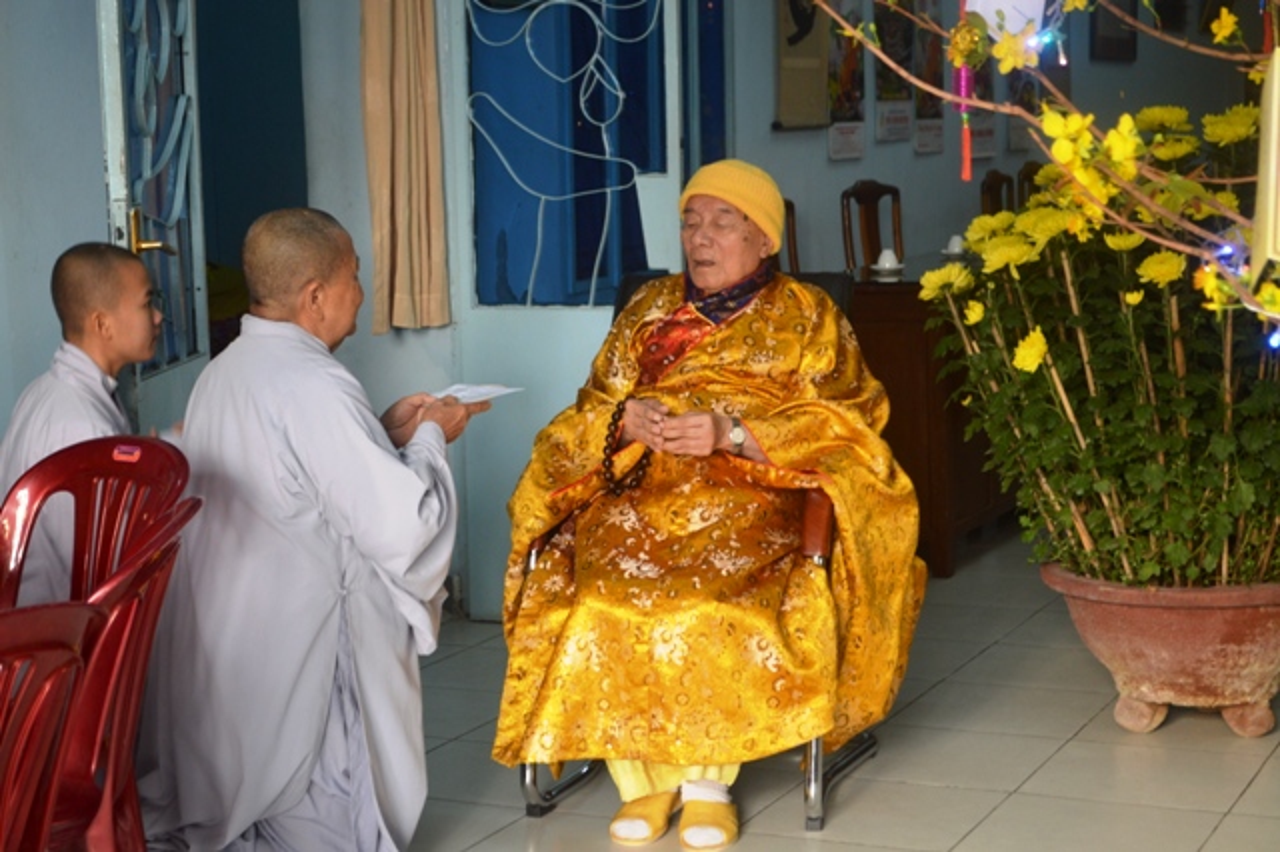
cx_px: 640
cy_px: 426
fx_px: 2399
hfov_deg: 29.9
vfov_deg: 20.1
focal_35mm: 68
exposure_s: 1/30
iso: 400
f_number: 5.3
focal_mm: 45
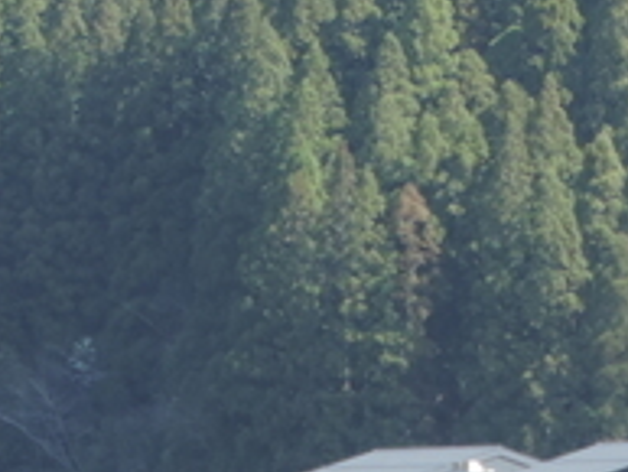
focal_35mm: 435
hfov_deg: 4.6
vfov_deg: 3.4
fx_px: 7897
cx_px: 225
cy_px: 771
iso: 80
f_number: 4.2
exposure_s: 1/160
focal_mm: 18.7
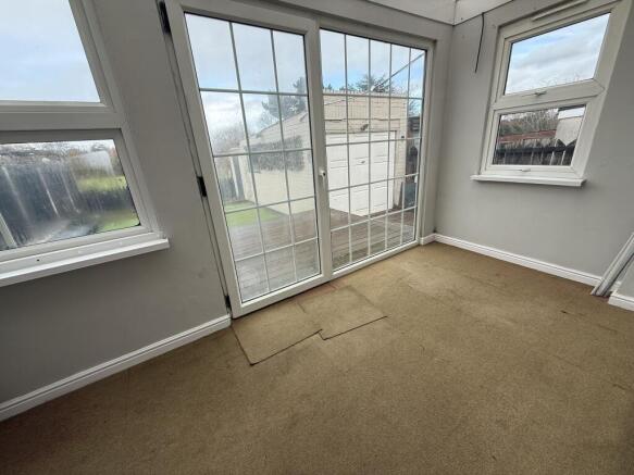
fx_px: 256
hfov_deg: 102.1
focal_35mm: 14
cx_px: 317
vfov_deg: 85.7
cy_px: 238
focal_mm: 2.22
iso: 50
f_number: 2.2
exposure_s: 1/269
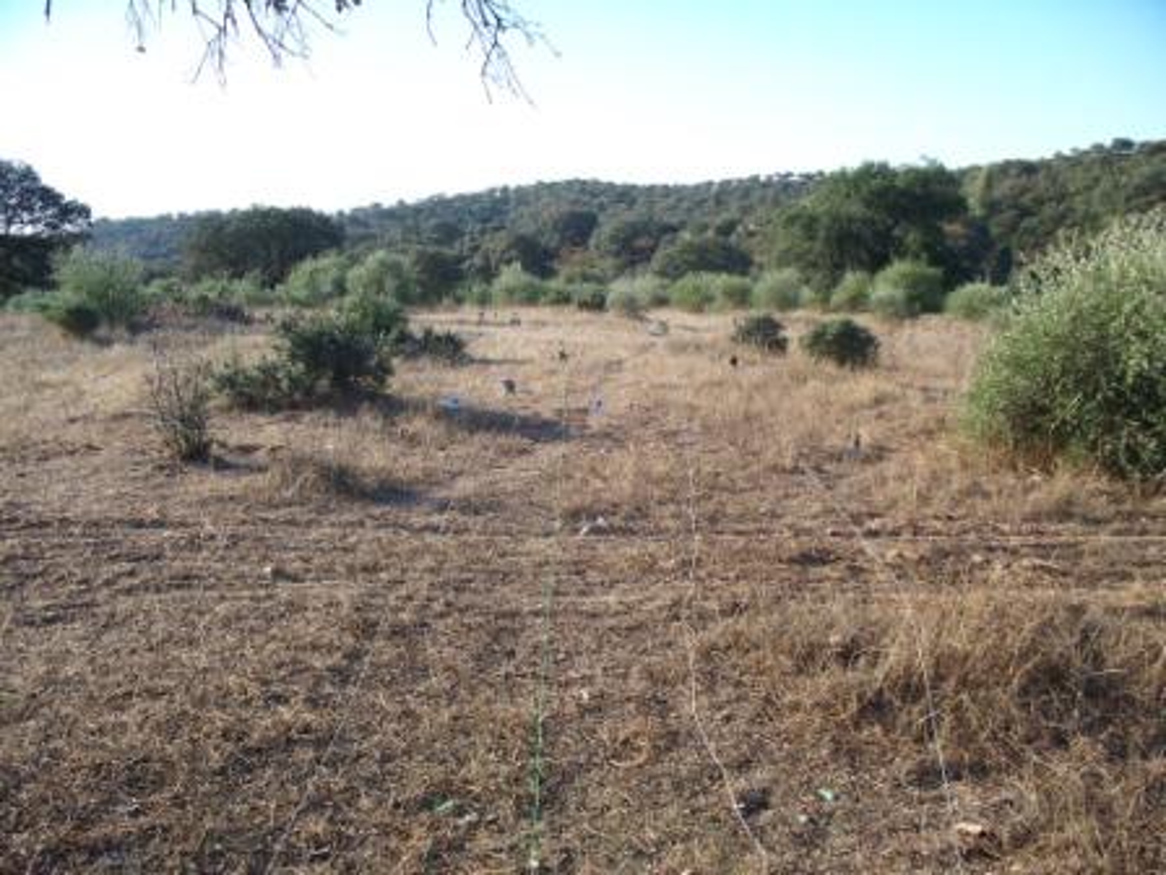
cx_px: 583
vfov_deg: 39.7
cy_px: 438
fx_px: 1213
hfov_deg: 51.4
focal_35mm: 36
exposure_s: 1/400
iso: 64
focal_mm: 7.54
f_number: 2.8
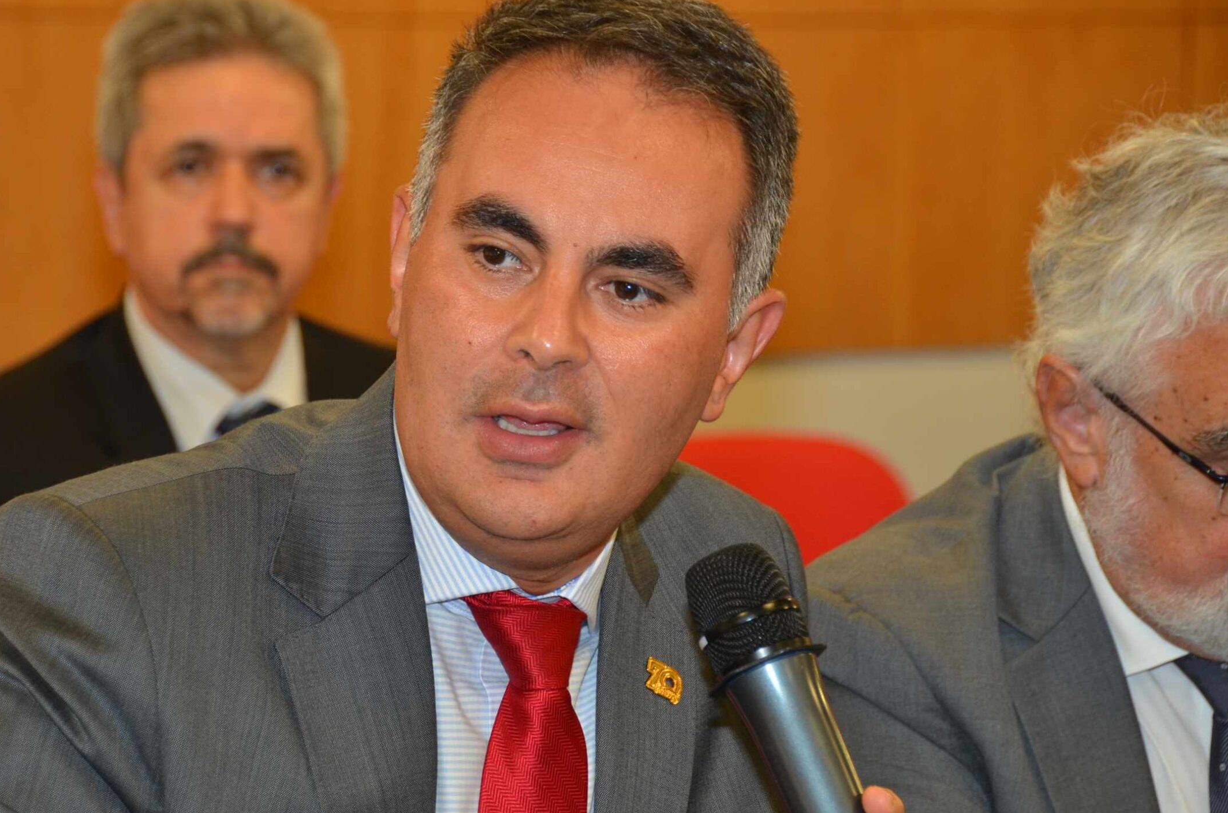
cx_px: 524
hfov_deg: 10.9
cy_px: 468
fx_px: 6453
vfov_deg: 7.2
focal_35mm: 190
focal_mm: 105
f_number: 6.3
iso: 500
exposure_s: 1/60
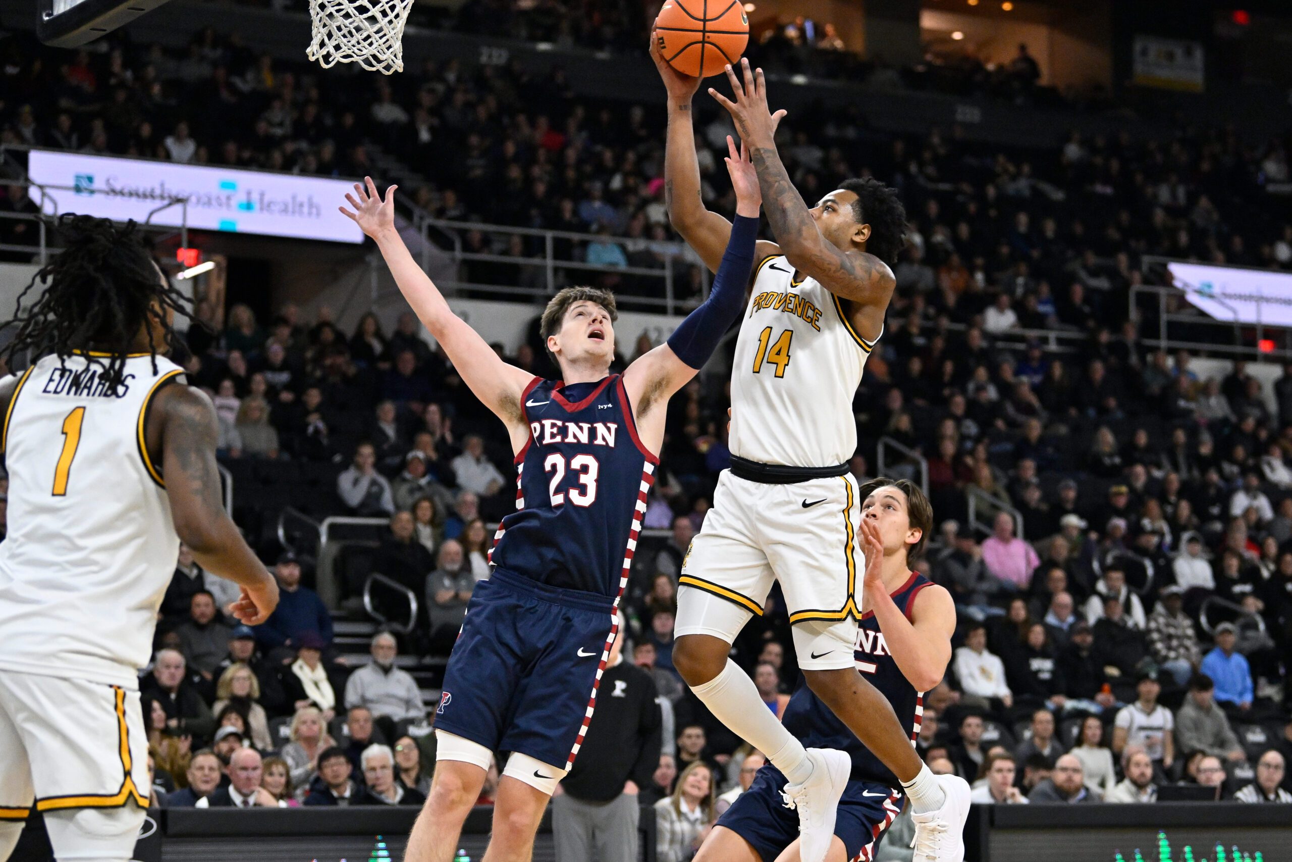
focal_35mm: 70
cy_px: 431
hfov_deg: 28.8
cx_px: 646
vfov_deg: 19.5
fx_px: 2512
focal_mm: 70
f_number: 3.2
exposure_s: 1/1600
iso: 4000
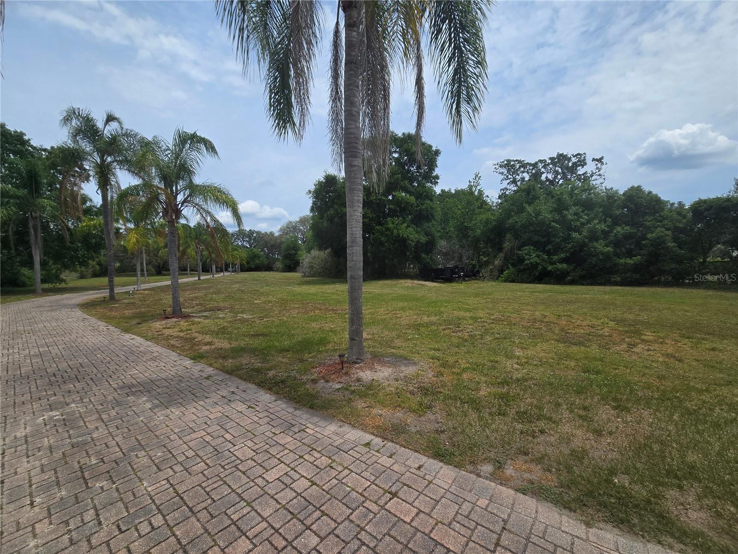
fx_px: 277
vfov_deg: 89.9
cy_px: 277
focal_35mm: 13
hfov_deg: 106.2
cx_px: 369
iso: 50
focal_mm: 2.2
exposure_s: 1/3255
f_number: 2.2
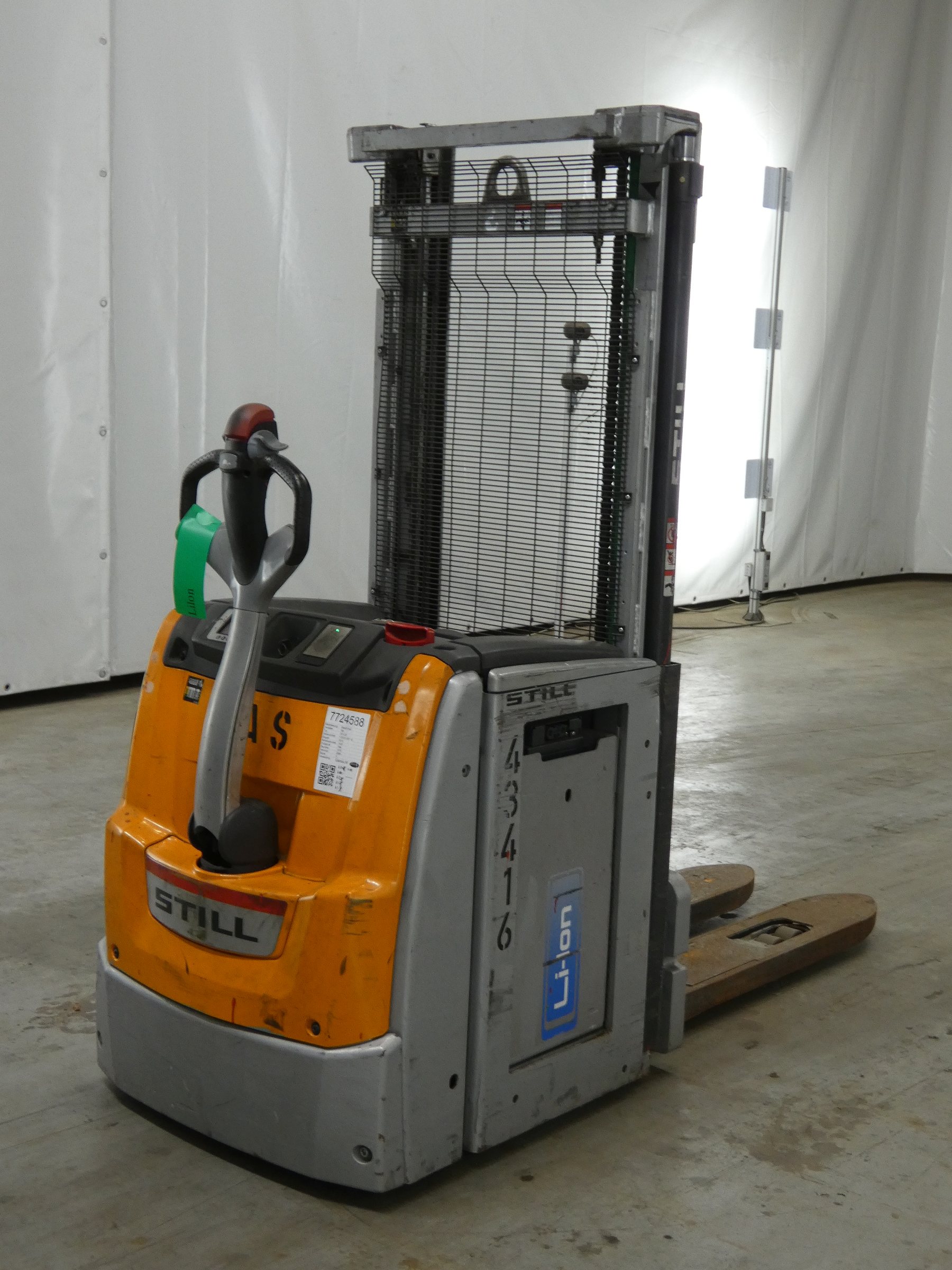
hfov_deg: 30.3
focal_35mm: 48
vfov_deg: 39.7
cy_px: 635
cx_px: 476
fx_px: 1760
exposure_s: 1/80
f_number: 3.8
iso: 320
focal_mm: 8.6
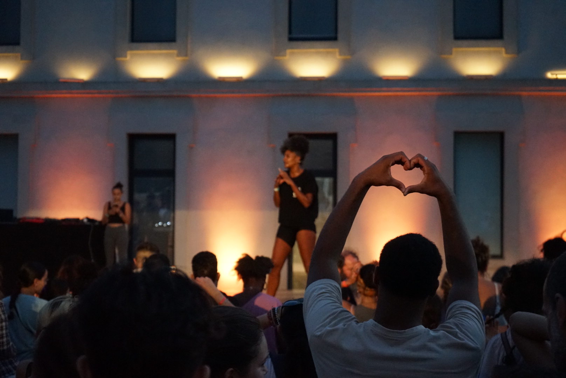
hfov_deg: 31.4
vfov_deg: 21.3
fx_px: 1007
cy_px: 189
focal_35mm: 64
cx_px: 283
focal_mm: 64
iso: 6400
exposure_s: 1/250
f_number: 5.6
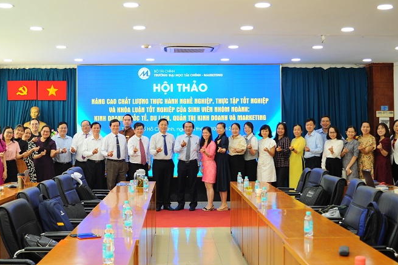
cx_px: 196
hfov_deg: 41.1
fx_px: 531
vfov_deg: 28.0
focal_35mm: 48
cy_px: 113
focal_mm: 35
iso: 800
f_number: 4.5
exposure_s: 1/60
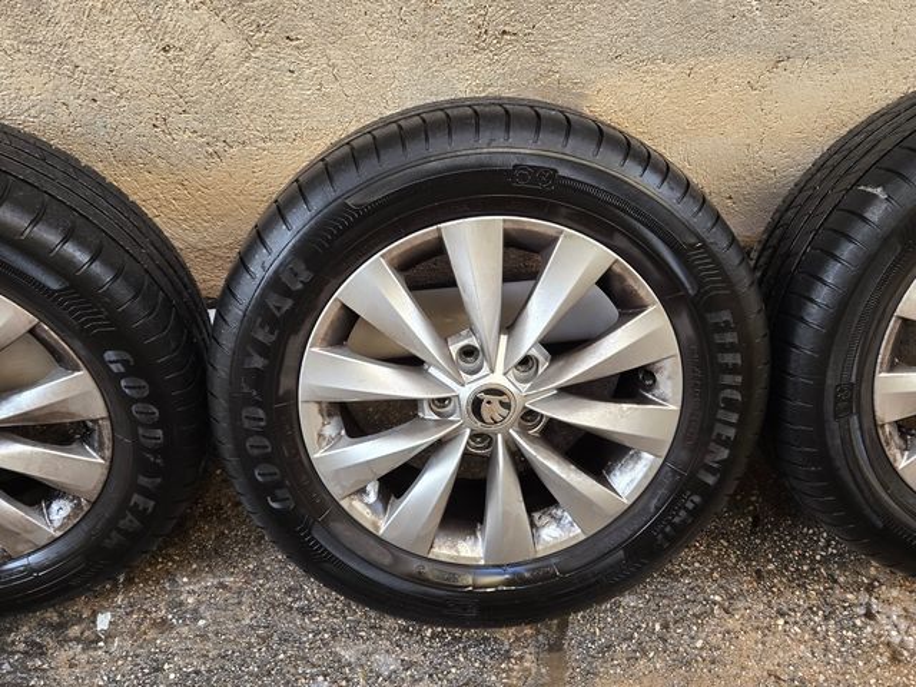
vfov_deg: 58.9
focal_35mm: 23
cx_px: 458
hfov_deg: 73.9
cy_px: 344
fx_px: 609
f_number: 1.8
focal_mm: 5.4
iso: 125
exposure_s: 1/180
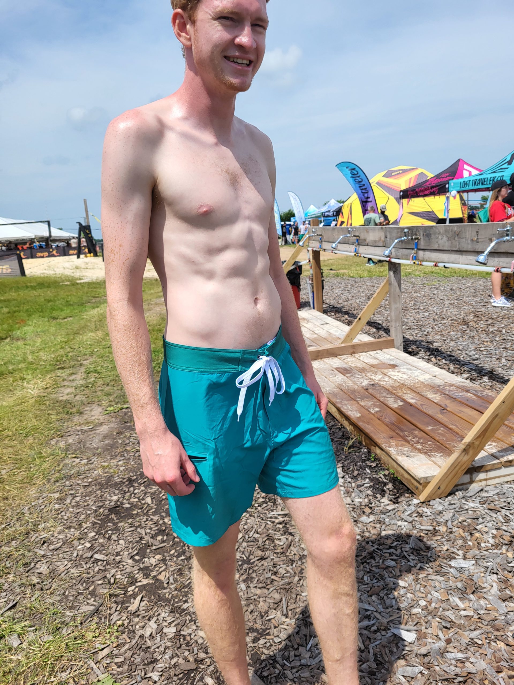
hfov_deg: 53.1
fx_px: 515
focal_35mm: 26
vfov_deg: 67.3
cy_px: 342
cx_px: 257
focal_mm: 5.4
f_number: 1.8
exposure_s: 1/2775
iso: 40
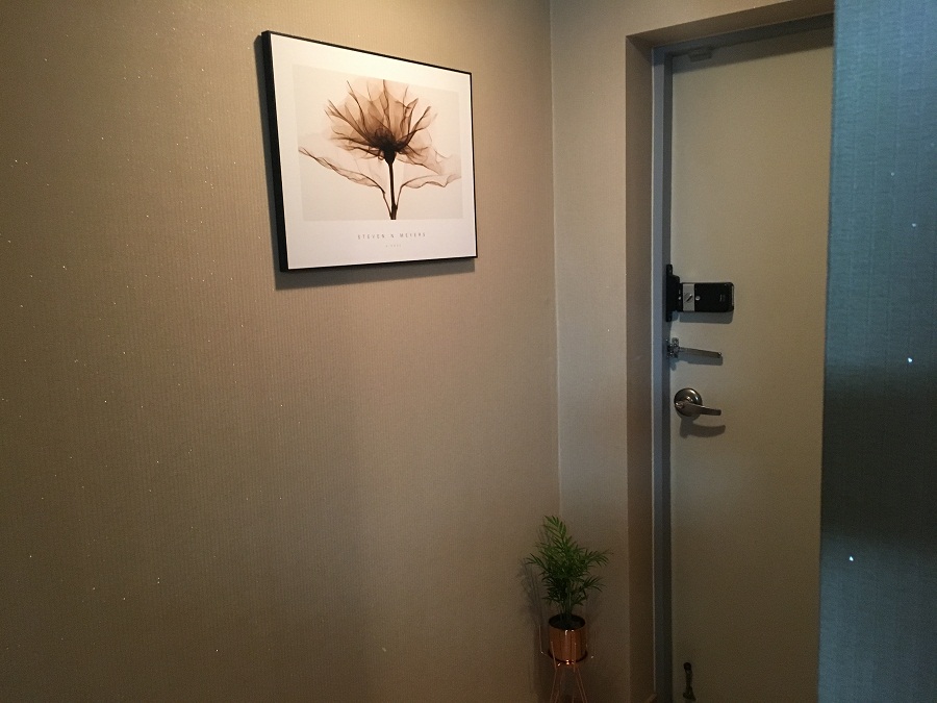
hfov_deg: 61.7
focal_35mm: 29
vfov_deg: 48.2
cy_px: 352
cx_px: 468
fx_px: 785
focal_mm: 4.15
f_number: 2.2
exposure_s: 1/15
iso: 200
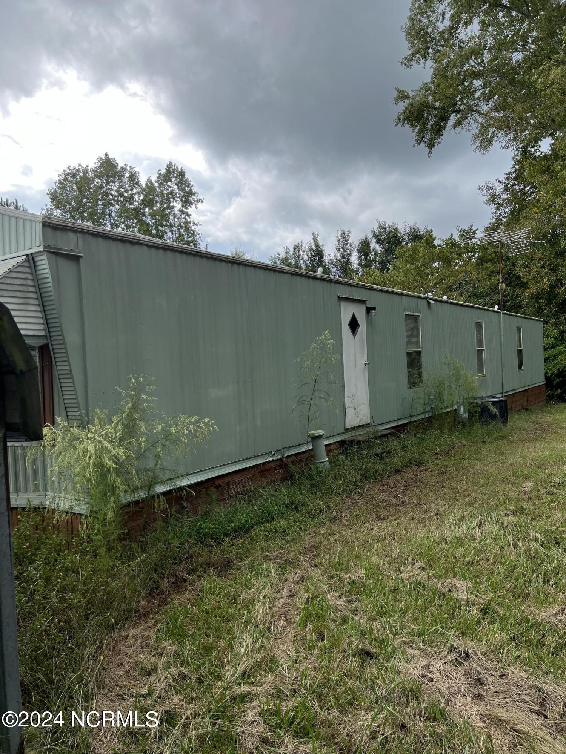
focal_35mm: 26
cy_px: 377
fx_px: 567
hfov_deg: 53.1
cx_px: 283
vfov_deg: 67.3
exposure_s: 1/1575
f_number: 1.5
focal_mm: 5.7
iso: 50
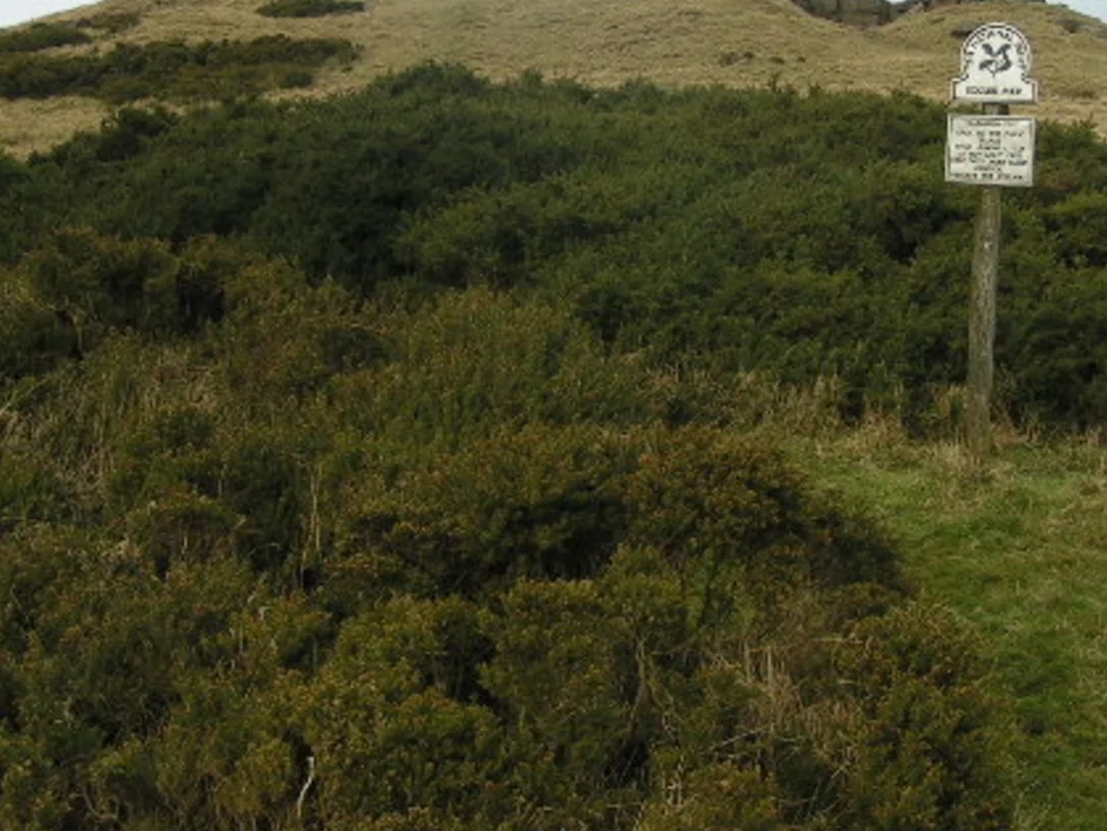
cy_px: 208
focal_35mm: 58
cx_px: 596
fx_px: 1856
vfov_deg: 25.0
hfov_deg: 33.2
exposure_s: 1/100
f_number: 4
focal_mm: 5.8
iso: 50
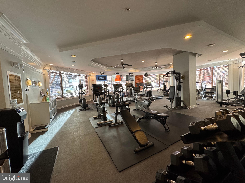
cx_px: 122
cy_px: 92
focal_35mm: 14
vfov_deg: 85.7
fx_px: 99
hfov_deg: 102.1
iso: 200
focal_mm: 2.22
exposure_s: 1/60
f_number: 2.2
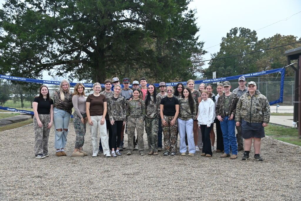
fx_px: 435
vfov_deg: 26.0
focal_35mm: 52
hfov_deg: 38.2
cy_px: 100
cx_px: 150
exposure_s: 1/250
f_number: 4.2
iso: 220
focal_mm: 35
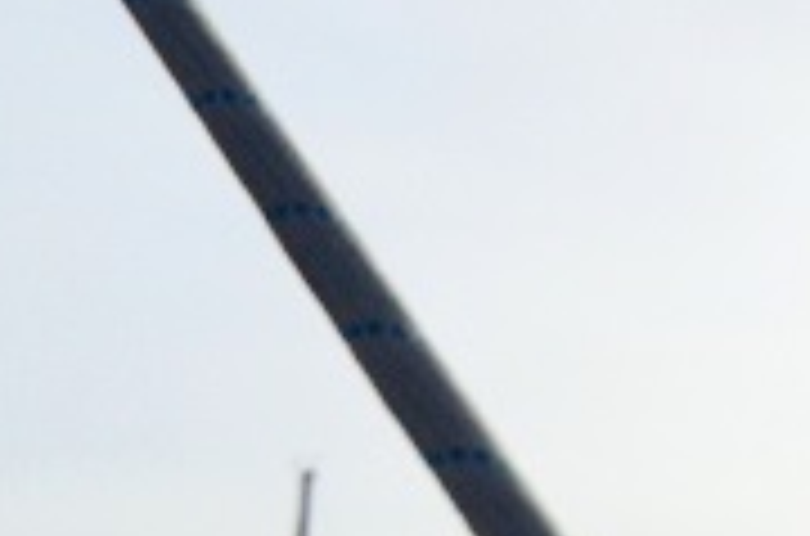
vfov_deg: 6.7
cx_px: -88
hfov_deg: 10.2
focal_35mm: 200
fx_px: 4488
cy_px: 975
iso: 900
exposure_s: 1/8000
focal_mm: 24
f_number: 4.5
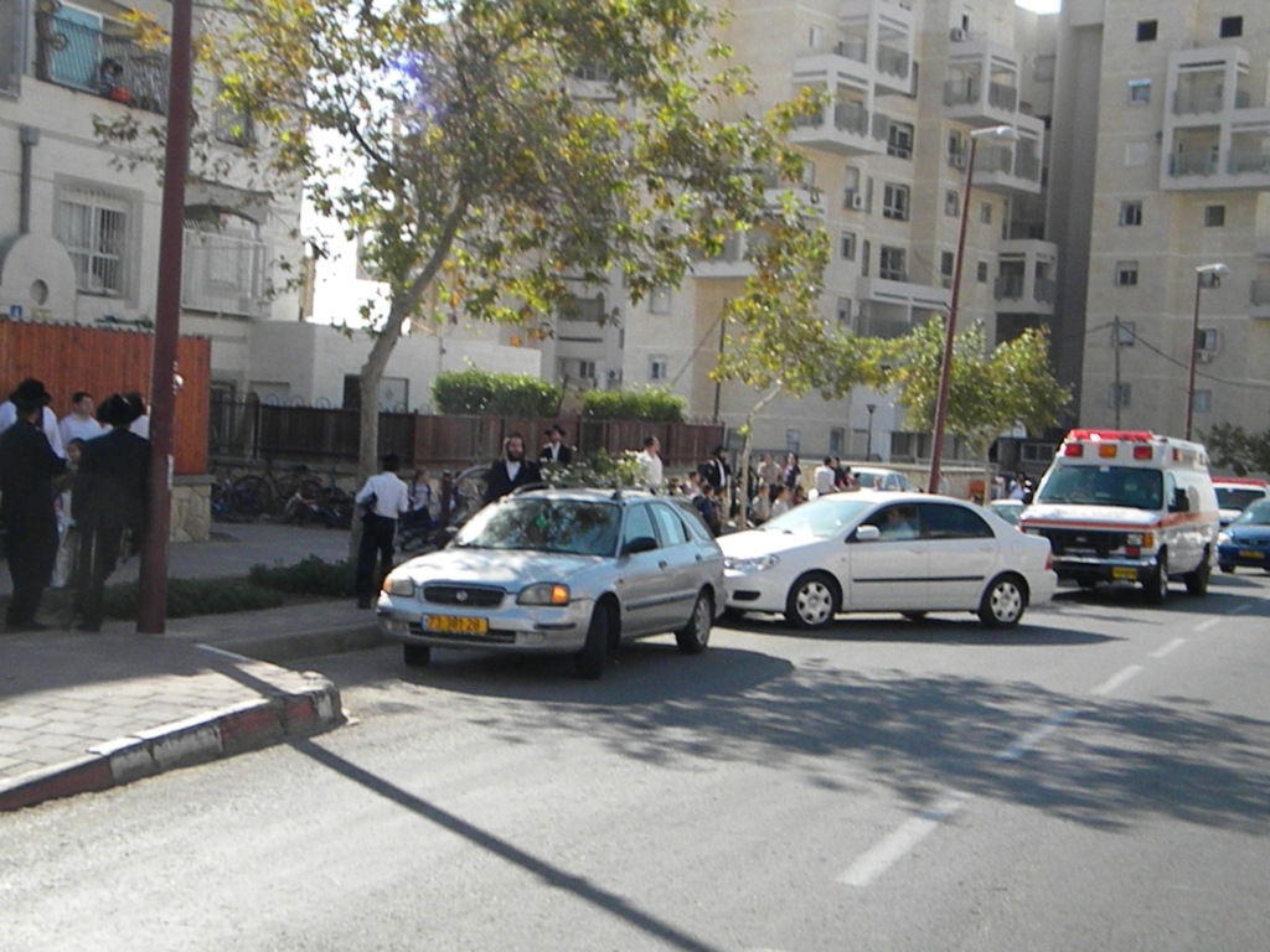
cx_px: 635
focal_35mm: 47
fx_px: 1724
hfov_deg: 40.4
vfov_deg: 30.9
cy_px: 476
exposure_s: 1/1000
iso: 720
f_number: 7.8
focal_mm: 8.6
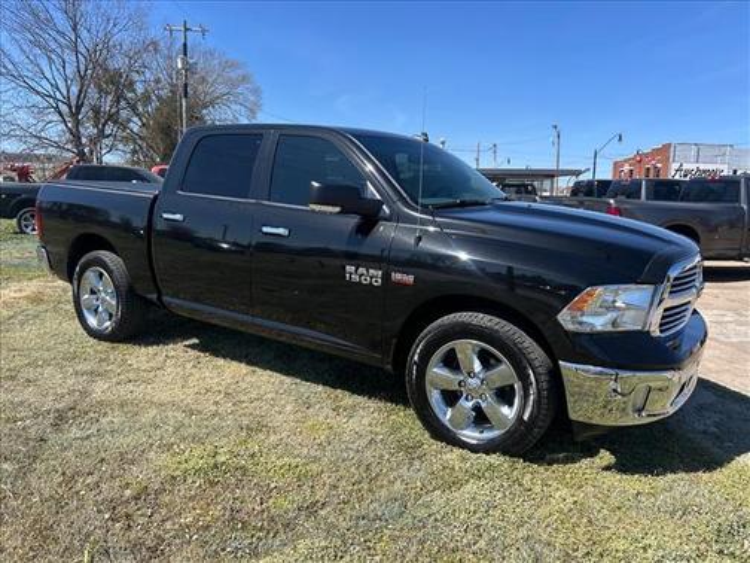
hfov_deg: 67.3
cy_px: 282
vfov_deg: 53.1
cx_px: 375
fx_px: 563
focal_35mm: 26
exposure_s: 1/2915
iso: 50
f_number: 1.5
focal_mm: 5.7
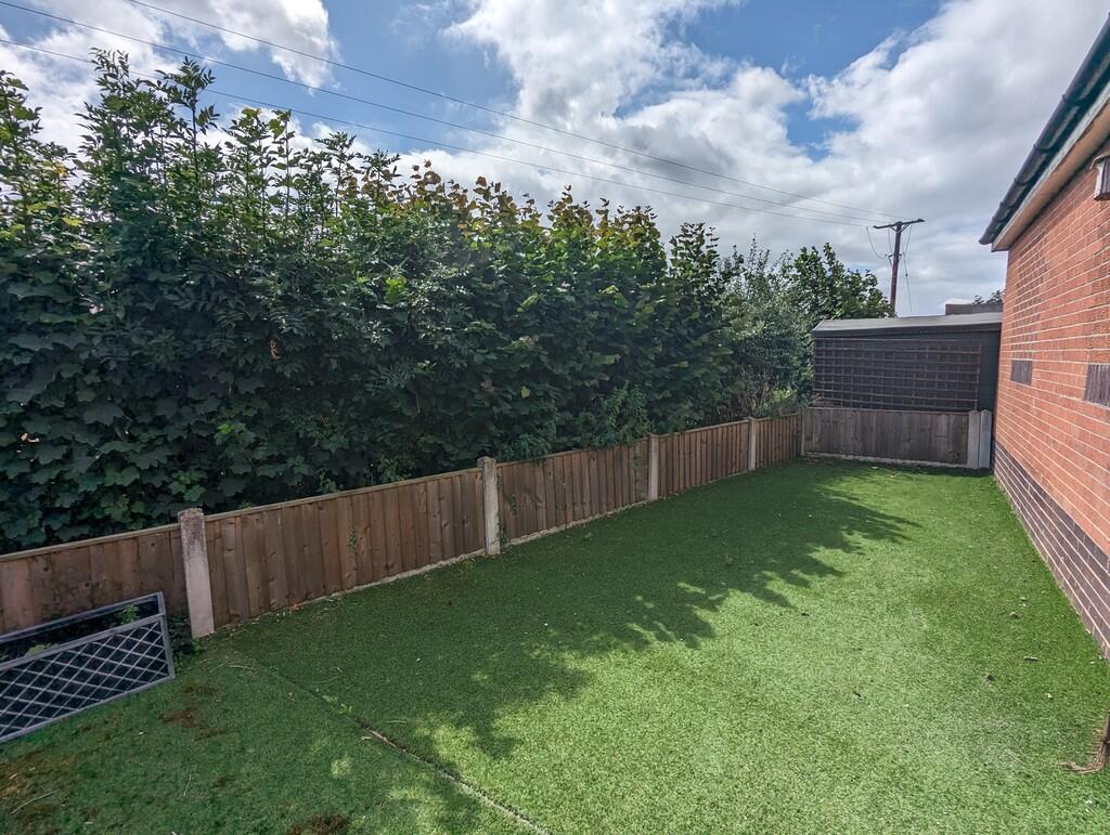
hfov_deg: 94.4
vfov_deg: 78.2
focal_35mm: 16
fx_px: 514
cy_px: 418
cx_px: 555
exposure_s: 1/3861
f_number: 2.2
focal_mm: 2.35
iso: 49
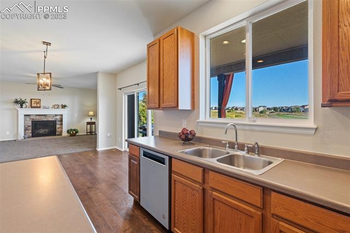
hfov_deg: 96.8
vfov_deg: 73.7
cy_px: 116
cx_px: 175
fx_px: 155
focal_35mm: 16
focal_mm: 16
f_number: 6.7
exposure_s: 1/8
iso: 640
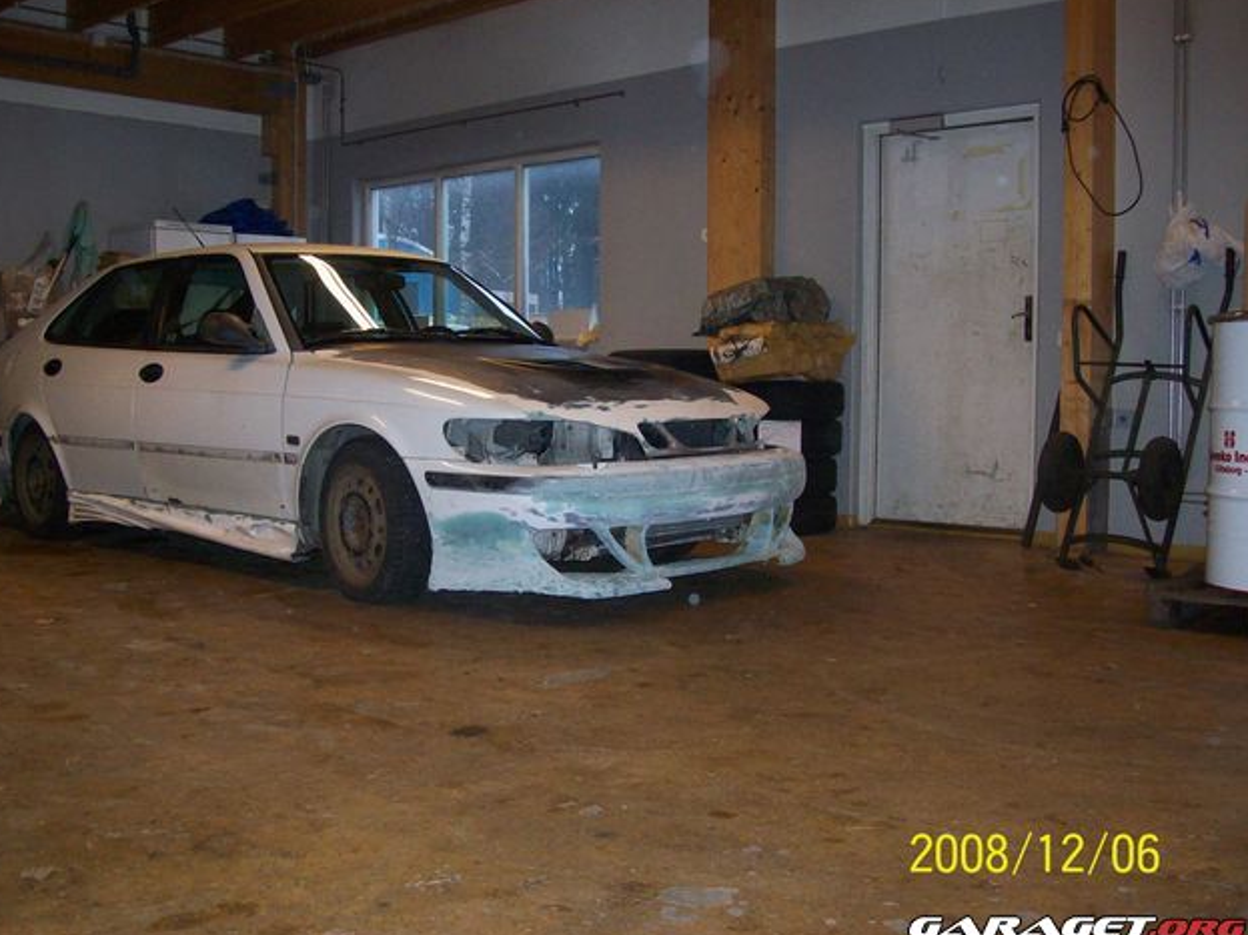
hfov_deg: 50.1
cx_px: 611
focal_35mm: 37
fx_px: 1334
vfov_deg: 38.7
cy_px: 466
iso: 200
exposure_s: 1/64
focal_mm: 6
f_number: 2.7
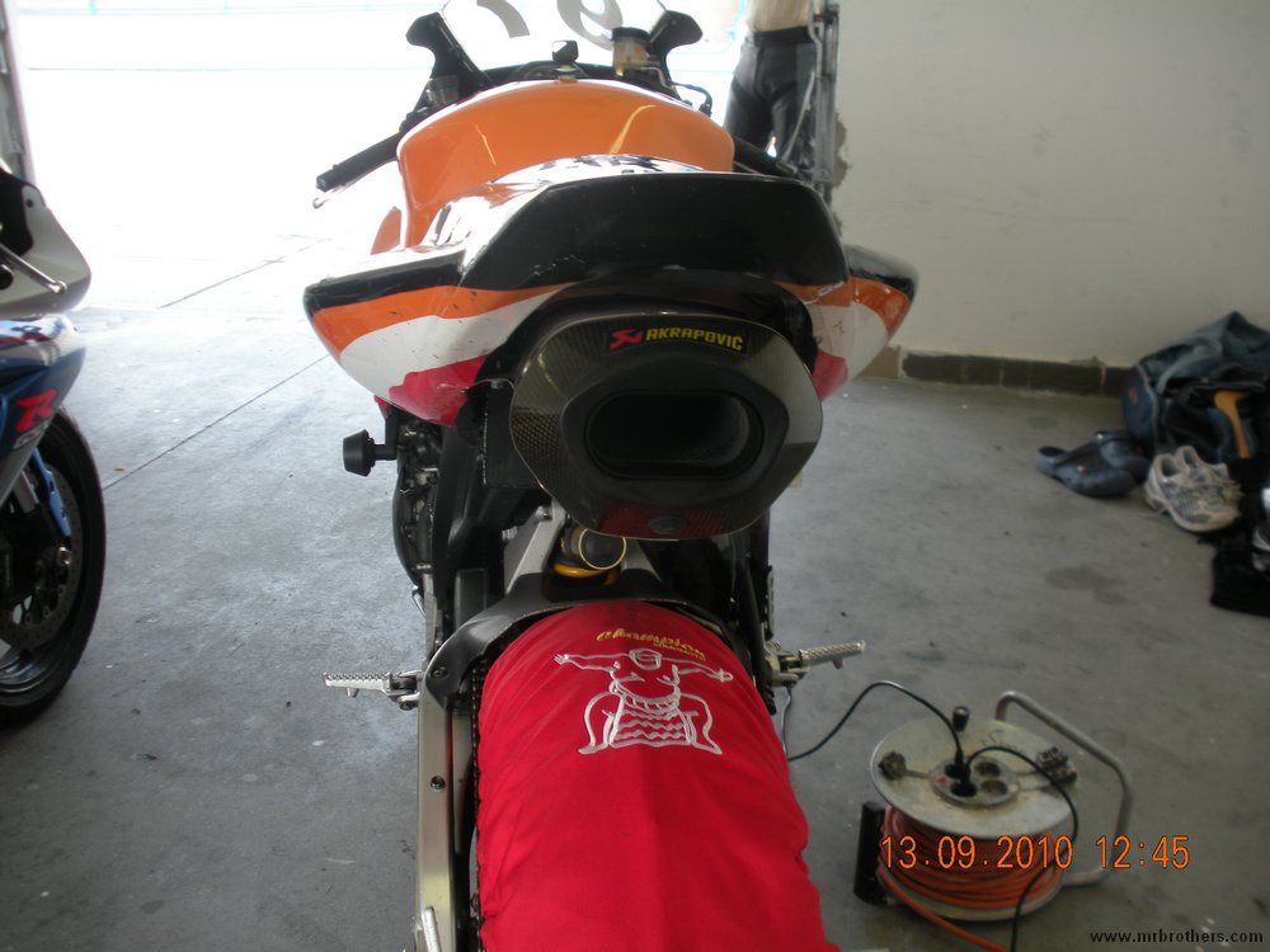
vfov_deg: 40.7
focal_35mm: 35
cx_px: 635
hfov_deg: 52.6
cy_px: 476
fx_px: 1284
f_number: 3.5
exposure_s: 1/50.8
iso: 64
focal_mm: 6.3
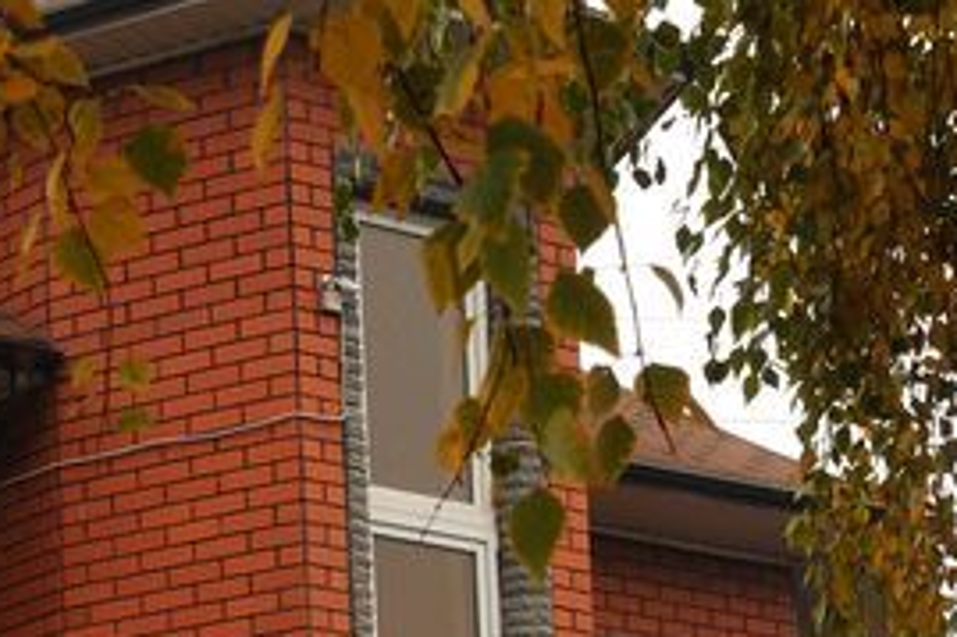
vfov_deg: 9.3
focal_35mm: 145
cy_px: 836
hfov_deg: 13.5
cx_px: -377
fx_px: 3852
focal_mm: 26
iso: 400
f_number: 8
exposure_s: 1/250
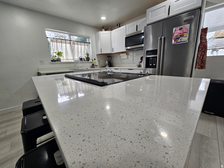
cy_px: 84
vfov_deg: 89.9
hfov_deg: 106.2
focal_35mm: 13
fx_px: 84
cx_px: 112
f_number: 2.2
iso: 100
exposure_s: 1/60
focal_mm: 2.2
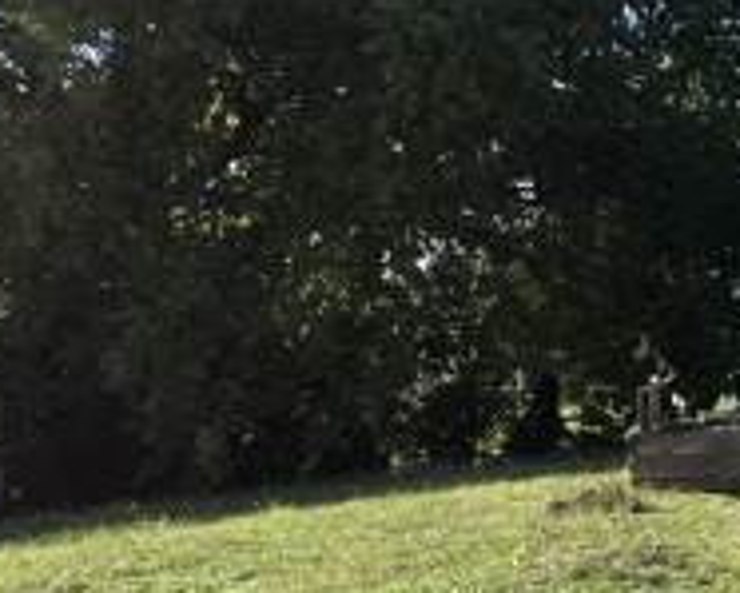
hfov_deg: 15.2
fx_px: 2388
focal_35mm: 109
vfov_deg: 14.1
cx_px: 1341
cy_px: 231
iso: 50
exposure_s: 1/2571
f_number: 1.6
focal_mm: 5.1
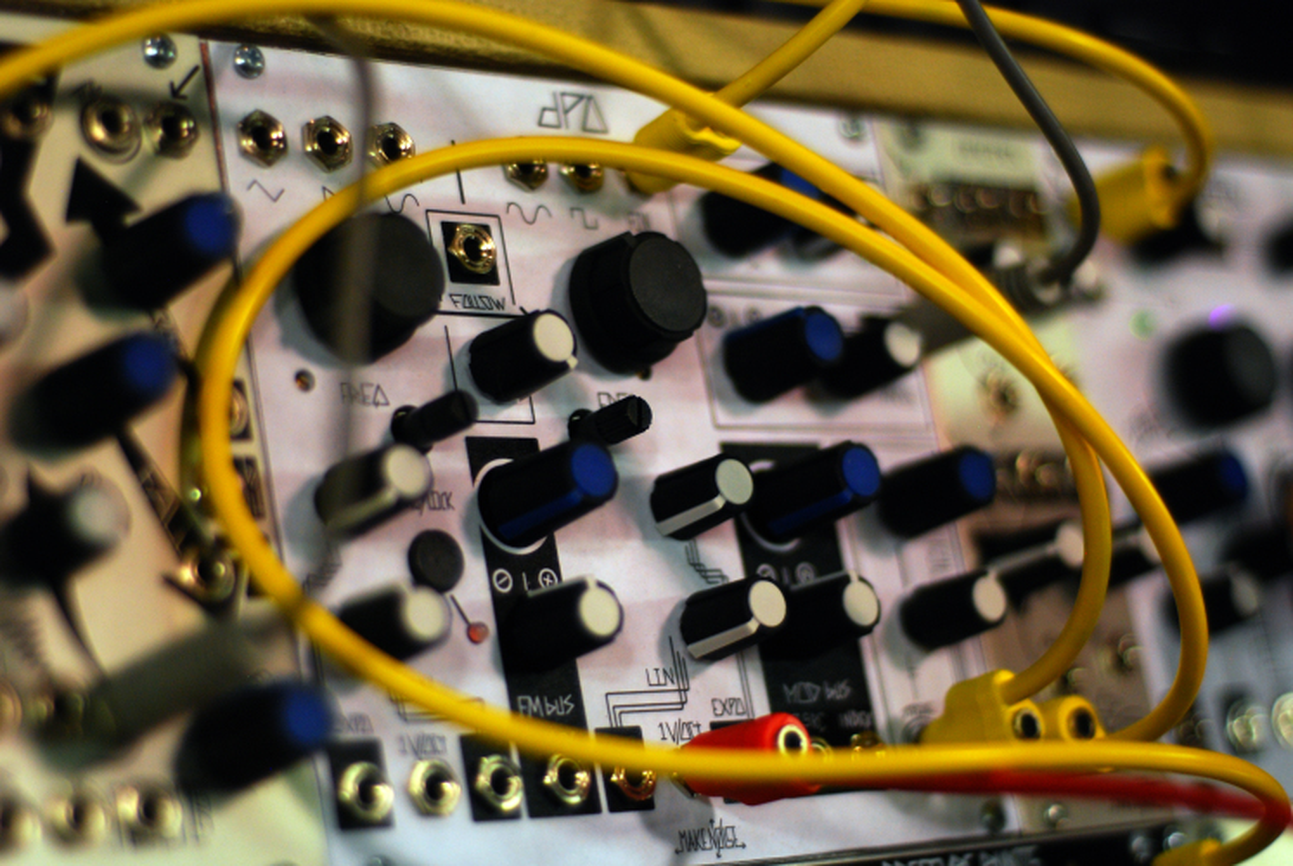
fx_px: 2697
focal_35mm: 75
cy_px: 433
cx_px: 646
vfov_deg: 18.2
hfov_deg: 27.0
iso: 400
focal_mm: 50
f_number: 1.8
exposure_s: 1/320
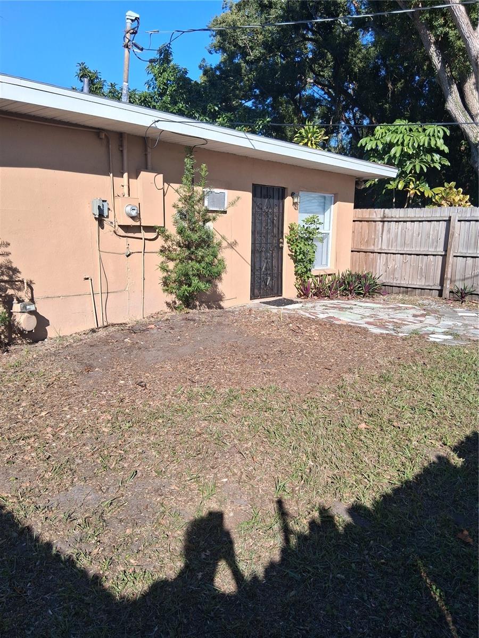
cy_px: 319
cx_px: 240
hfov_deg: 53.1
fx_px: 480
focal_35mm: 26
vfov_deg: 67.3
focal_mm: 3.98
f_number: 1.8
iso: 25
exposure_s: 1/482
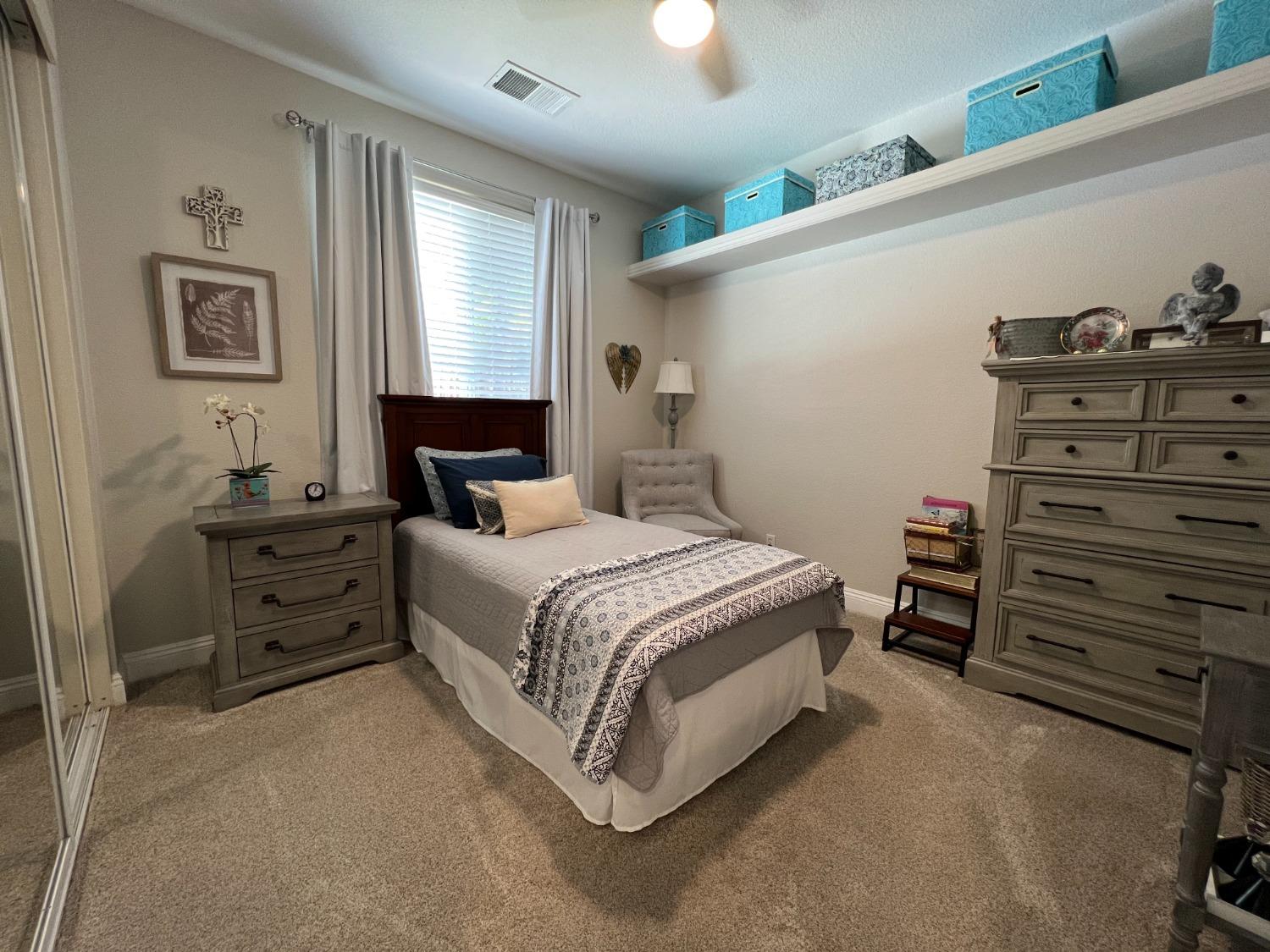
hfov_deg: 106.2
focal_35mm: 13
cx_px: 635
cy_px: 476
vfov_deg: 89.9
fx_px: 477
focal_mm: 1.57
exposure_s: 1/60
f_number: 1.8
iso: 160
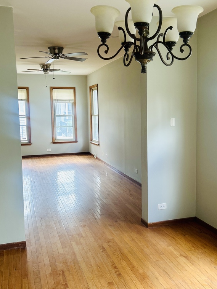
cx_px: 125
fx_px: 309
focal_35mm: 37
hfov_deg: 38.6
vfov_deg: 50.1
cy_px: 137
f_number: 1.5
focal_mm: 5.7
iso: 100
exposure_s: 1/60
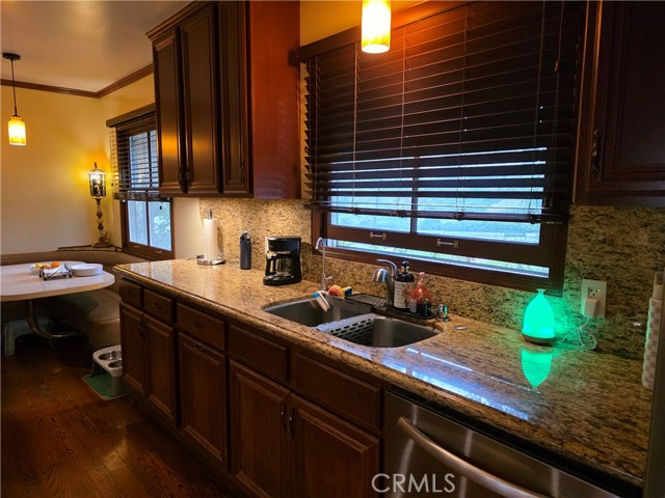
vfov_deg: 58.9
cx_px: 332
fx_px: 442
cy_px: 249
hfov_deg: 73.9
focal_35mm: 23
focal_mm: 6.3
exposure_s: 1/120
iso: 1000
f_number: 1.7
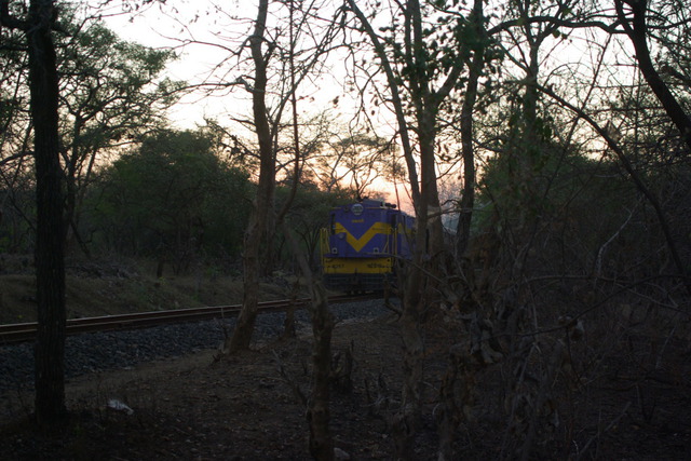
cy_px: 230
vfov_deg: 18.2
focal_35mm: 75
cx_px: 346
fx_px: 1440
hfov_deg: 27.0
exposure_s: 1/60
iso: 200
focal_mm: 50
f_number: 4
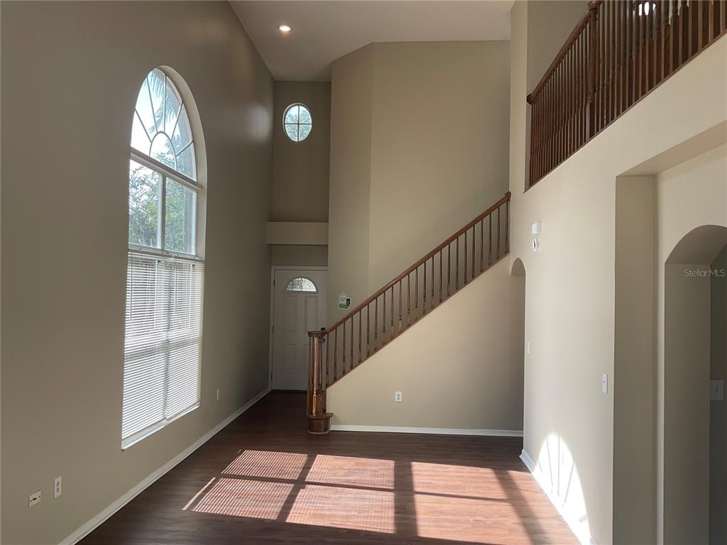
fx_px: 609
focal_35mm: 29
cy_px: 272
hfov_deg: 61.7
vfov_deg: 48.2
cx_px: 364
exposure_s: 1/132
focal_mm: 3
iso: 16
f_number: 1.8
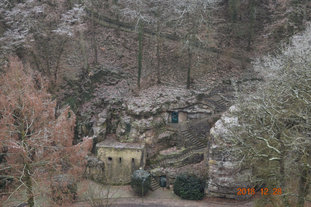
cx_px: 156
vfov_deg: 19.7
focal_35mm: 69
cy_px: 104
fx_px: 596
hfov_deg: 29.3
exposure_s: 1/60
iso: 640
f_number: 5
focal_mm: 46
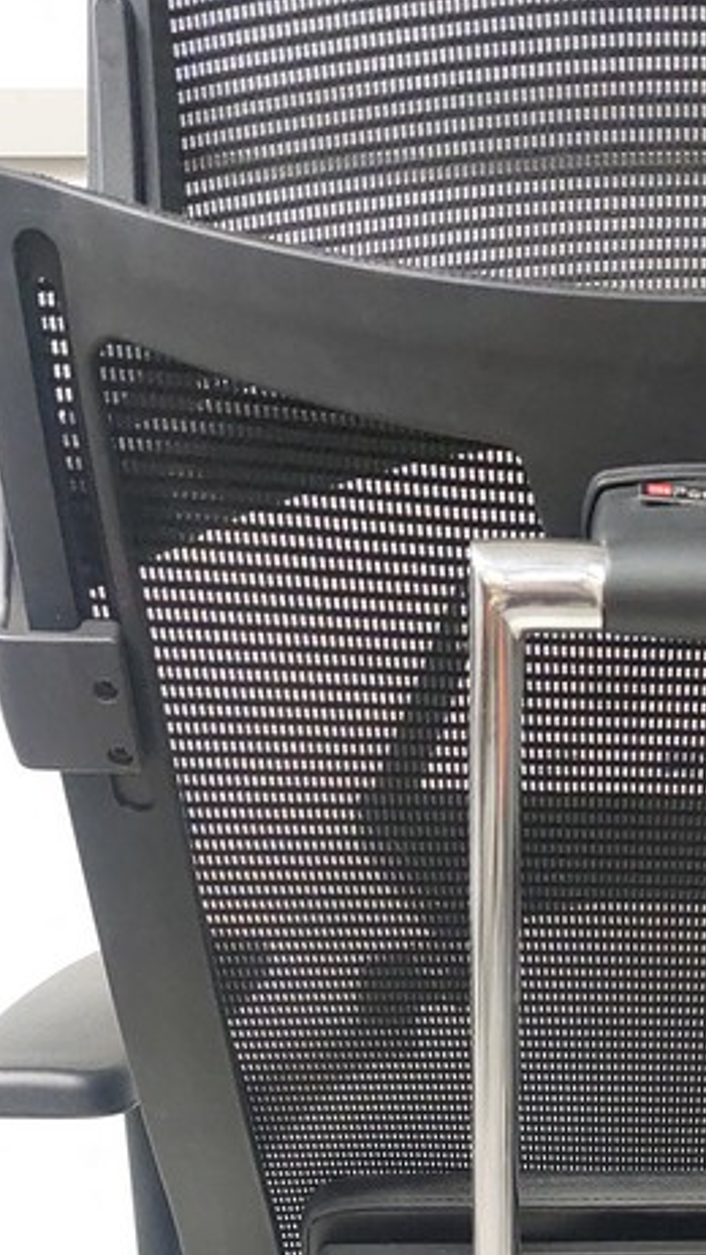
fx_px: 1963
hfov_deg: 19.9
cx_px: 660
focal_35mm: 59
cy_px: 1266
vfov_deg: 32.5
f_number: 1.8
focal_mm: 5.23
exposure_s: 1/33.3
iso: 500
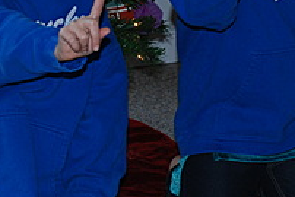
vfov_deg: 8.9
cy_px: -45
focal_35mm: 152
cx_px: 213
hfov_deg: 13.5
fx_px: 1246
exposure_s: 1/60
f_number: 5
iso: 200
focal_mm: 32
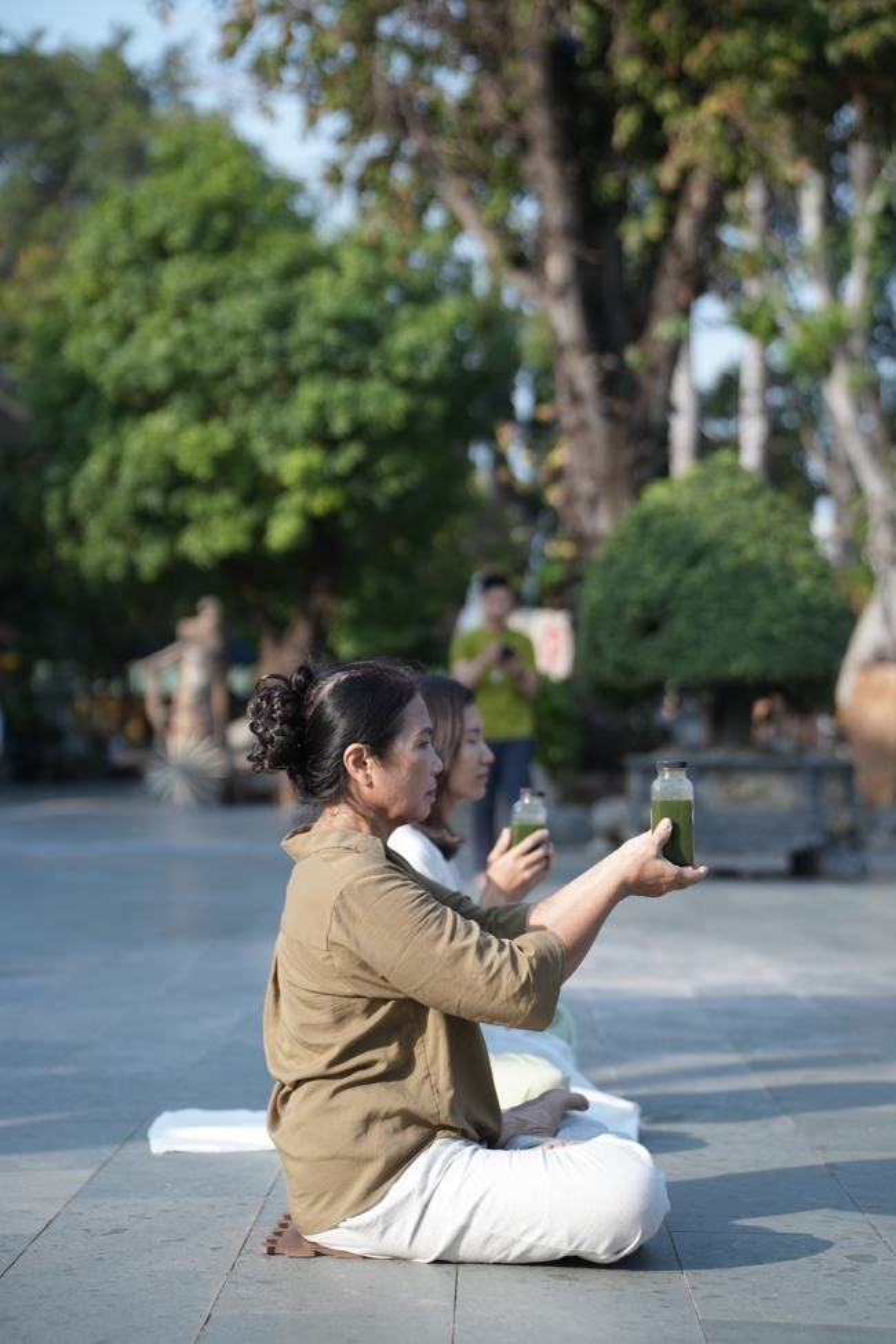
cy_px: 672
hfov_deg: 17.5
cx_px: 448
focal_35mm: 78
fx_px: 2912
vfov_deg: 26.0
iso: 500
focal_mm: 78
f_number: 2.8
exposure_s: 1/2500
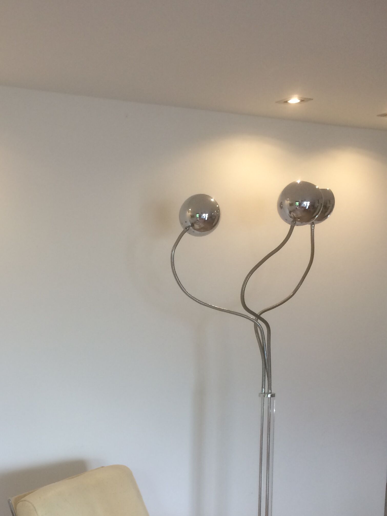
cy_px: 409
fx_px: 701
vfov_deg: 39.0
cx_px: 76
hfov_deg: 30.1
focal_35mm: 47
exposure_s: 1/33
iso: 40
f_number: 2.2
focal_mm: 4.15
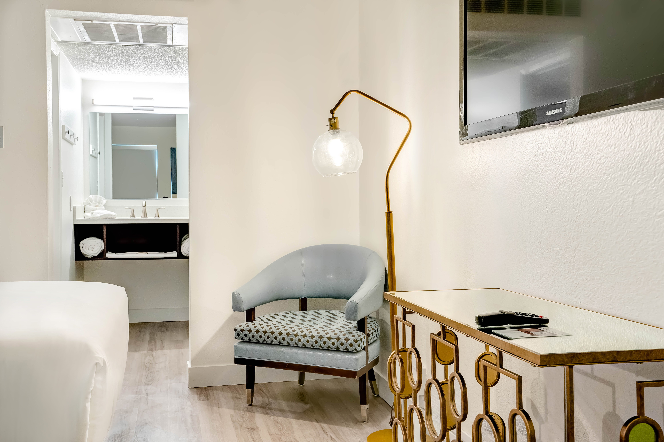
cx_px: 332
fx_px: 645
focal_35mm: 35
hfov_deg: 54.4
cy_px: 221
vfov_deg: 37.8
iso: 1250
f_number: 10
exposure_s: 1/20
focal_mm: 35
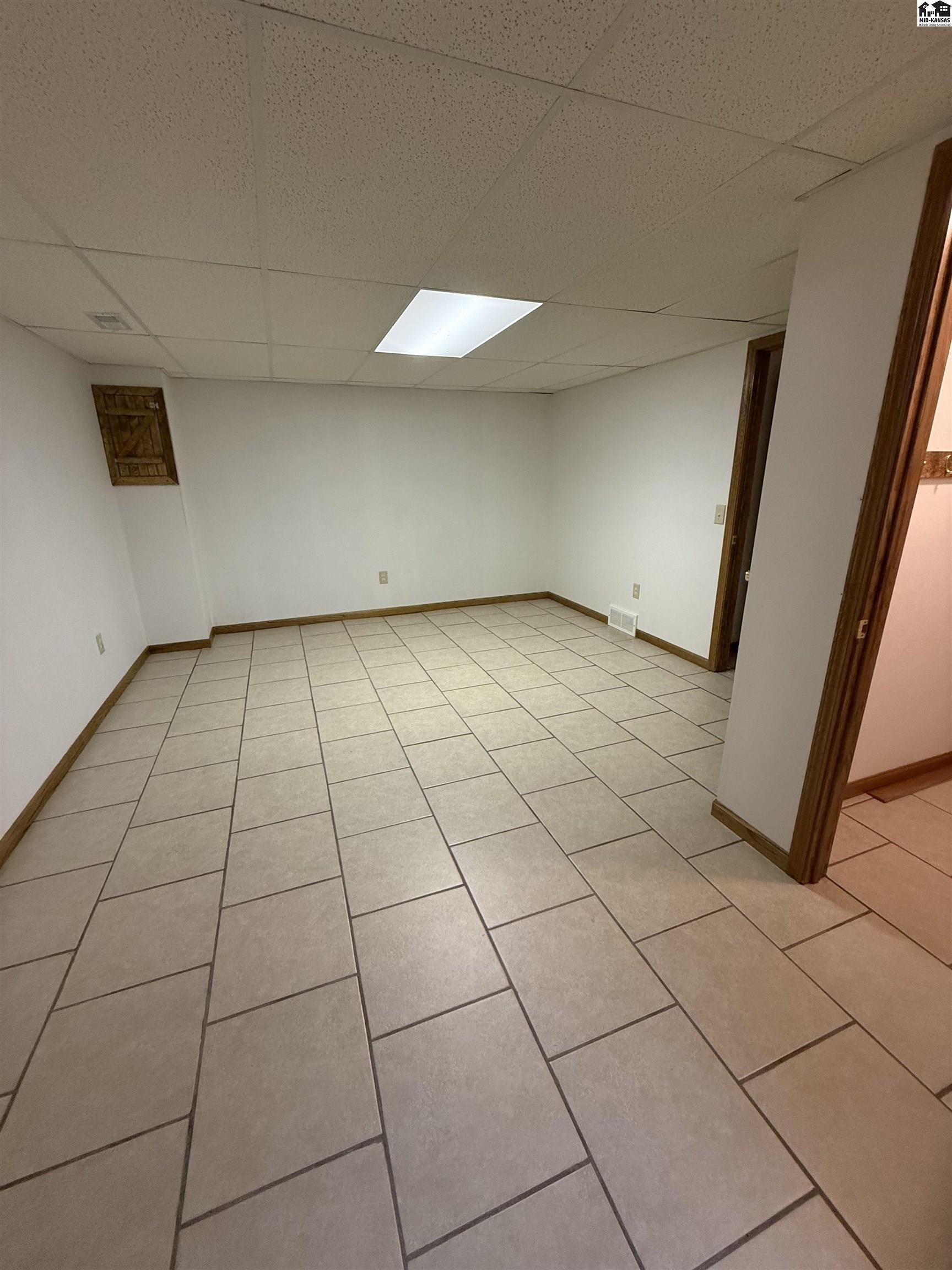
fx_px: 513
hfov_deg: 85.7
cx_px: 476
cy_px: 635
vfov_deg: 102.1
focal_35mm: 14
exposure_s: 1/120
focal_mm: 2.22
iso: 400
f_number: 2.2
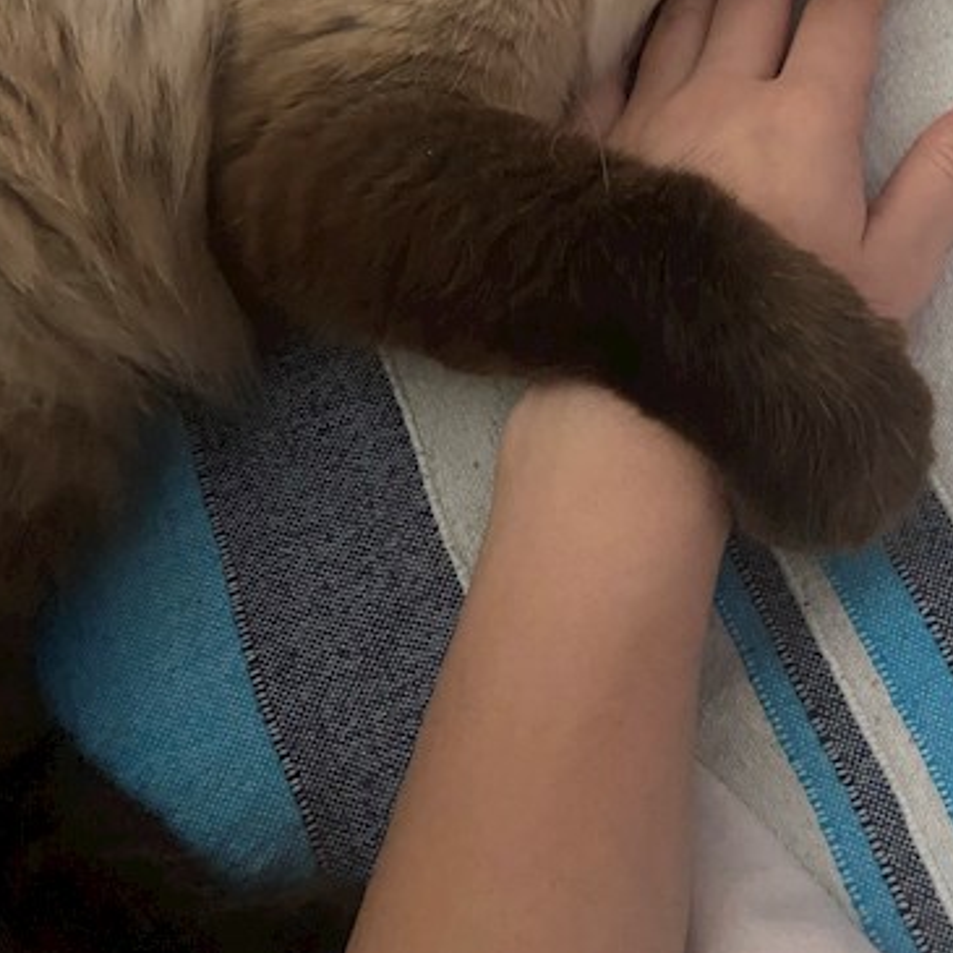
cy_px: 108
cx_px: 624
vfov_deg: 37.6
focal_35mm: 42
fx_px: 1308
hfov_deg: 39.6
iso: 800
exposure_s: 1/30
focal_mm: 4.25
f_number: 1.8
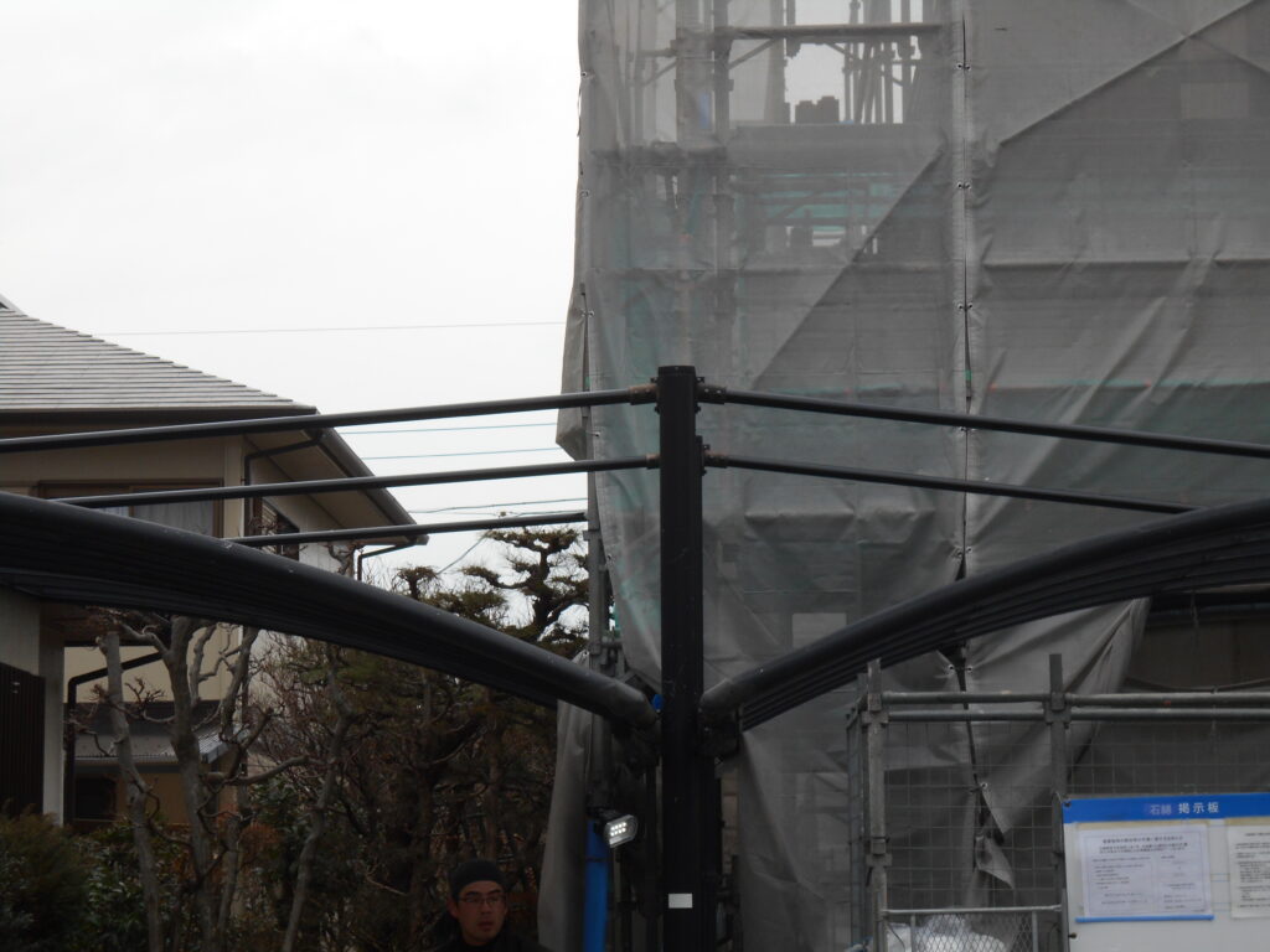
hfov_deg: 22.8
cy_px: 476
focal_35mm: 86
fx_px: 3155
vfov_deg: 17.2
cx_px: 635
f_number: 6.3
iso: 80
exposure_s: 1/125
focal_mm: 15.4
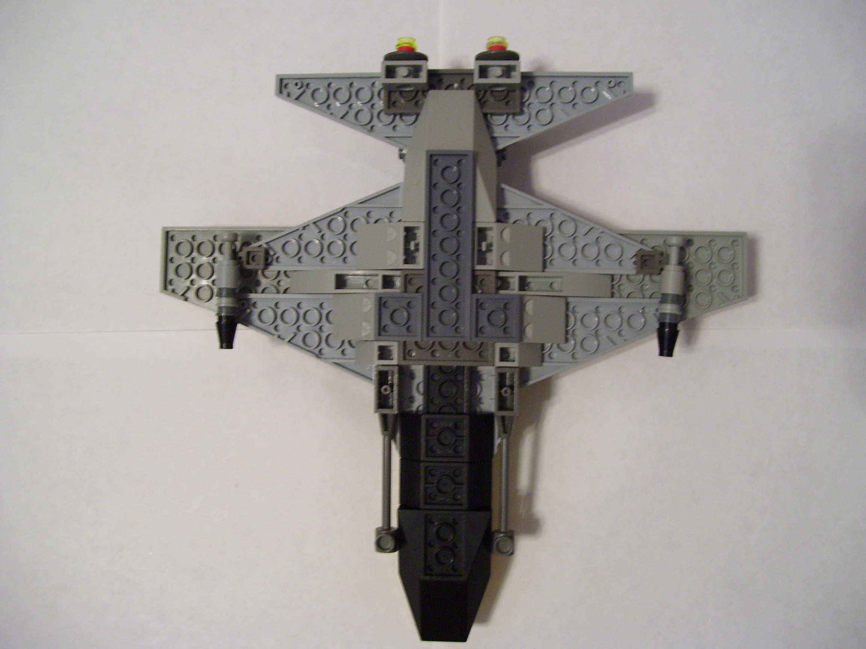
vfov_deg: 39.7
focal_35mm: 36
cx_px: 433
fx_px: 901
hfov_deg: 51.4
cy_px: 324
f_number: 2.7
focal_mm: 6
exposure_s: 1/10
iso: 160
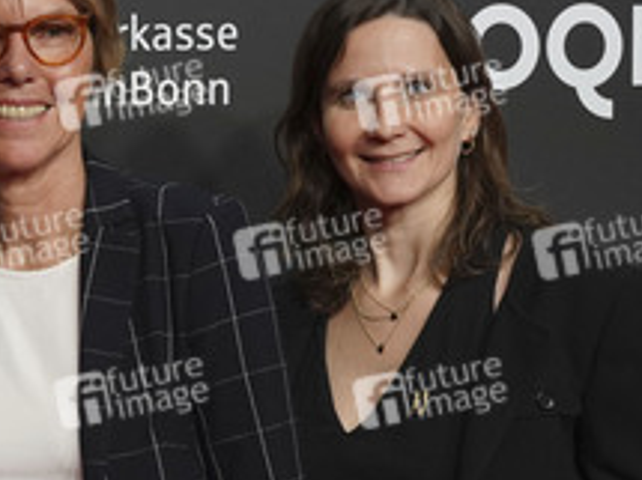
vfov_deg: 10.4
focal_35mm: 143
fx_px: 2651
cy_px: 319
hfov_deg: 13.7
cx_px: 52
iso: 2000
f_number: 5.6
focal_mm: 71
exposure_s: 1/250
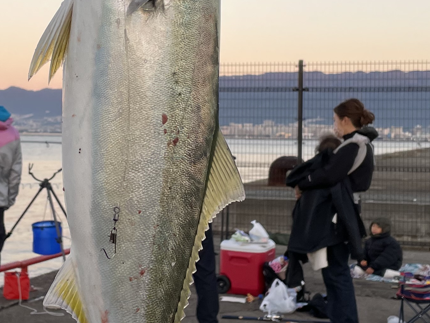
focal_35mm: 77
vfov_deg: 19.1
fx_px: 957
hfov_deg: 25.2
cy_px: 131
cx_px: 135
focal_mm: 4.2
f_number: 1.6
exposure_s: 1/287
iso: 32
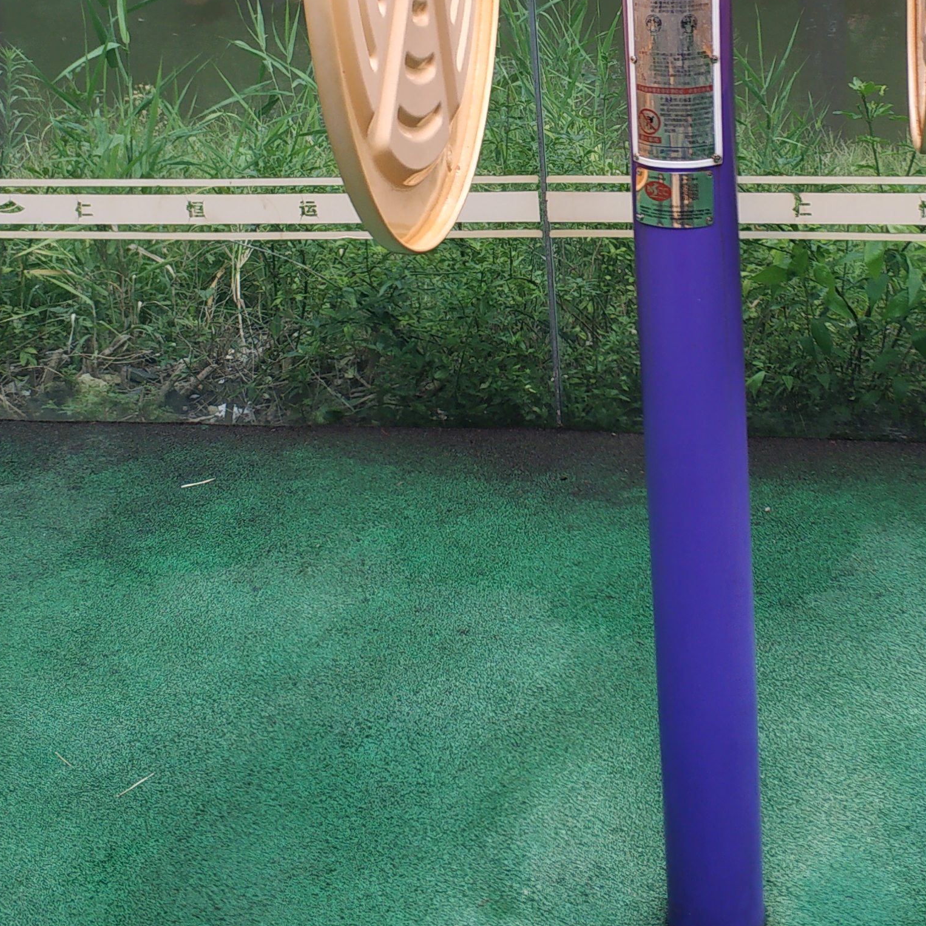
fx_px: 1907
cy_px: 121
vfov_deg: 26.5
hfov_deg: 27.1
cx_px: 623
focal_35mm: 63
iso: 100
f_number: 1.8
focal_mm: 3.82
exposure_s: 1/392
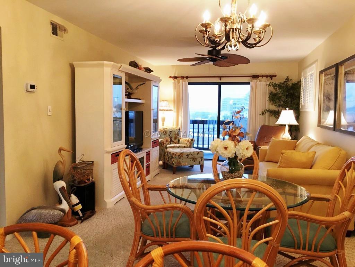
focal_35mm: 29
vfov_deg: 48.2
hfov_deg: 61.7
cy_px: 134
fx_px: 297
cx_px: 178
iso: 40
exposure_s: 1/15
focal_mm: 4.15
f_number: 2.2
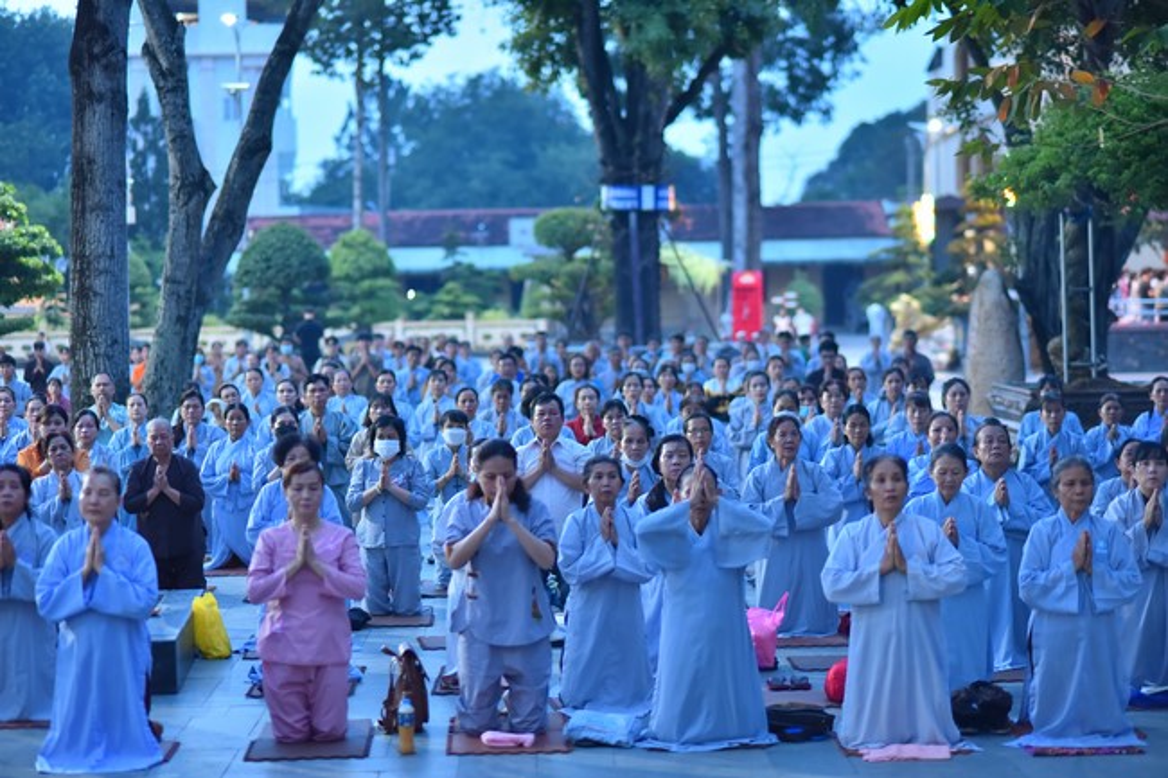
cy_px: 389
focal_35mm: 85
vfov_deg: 16.1
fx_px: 2757
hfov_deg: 23.9
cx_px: 584
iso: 1250
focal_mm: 85
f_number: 2
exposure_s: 1/100
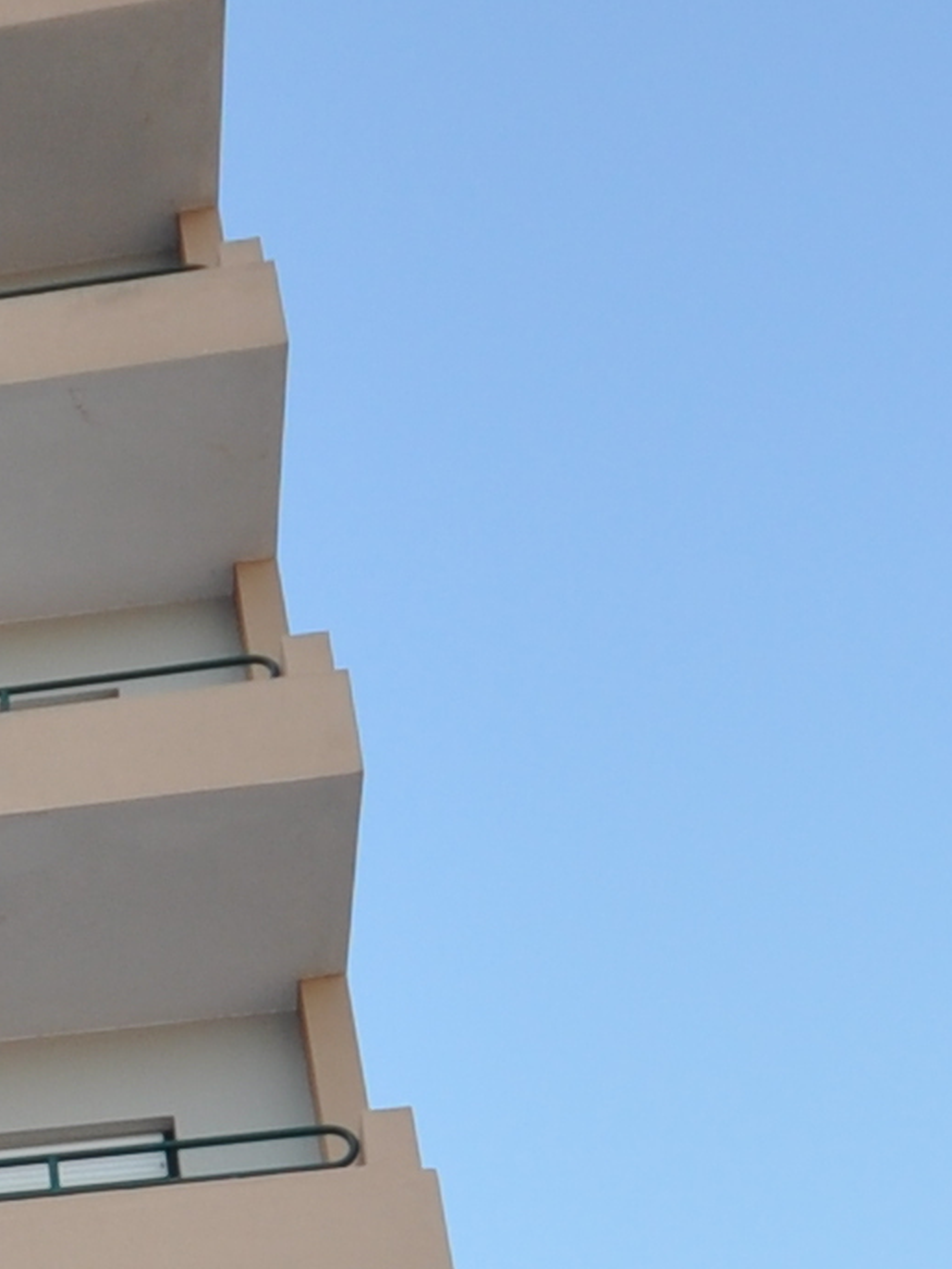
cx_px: -845
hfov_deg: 14.2
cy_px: 1565
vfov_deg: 20.2
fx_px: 3298
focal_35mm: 90
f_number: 6.3
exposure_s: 1/160
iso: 200
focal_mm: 10
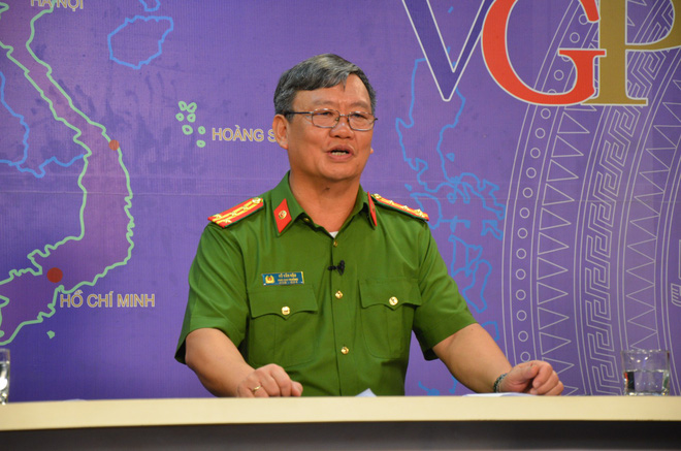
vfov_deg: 9.9
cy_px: 226
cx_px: 340
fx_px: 2605
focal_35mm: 138
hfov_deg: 14.9
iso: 1100
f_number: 5.6
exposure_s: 1/30
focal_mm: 92
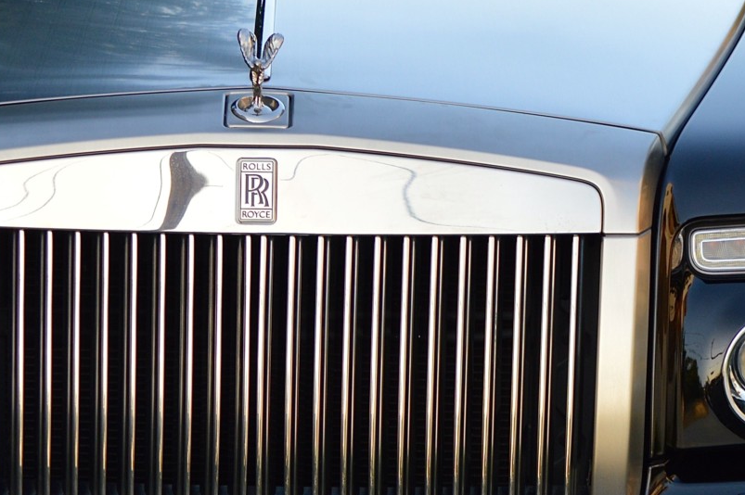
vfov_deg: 10.5
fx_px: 2688
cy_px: 228
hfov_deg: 15.8
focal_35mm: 130
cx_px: 259
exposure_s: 1/125
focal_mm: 34
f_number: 5.6
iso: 220
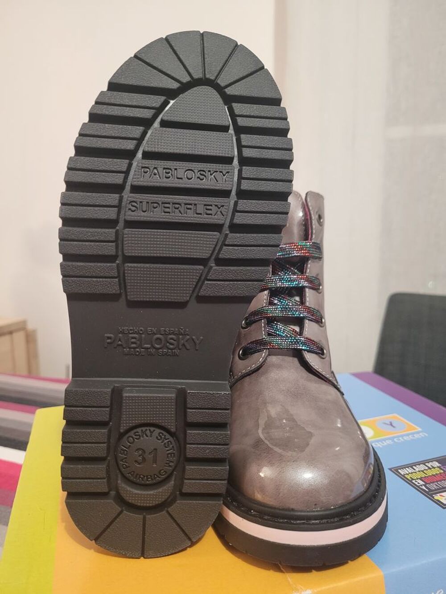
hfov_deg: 53.1
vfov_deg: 67.3
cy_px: 297
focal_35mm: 26
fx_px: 447
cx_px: 223
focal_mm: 5.4
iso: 640
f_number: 1.8
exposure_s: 1/33
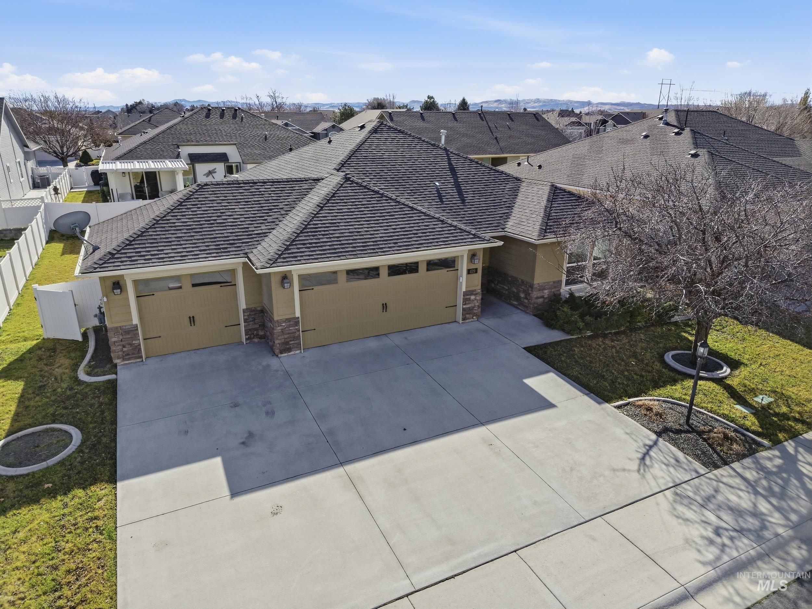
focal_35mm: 24
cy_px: 304
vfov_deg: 56.8
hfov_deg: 71.6
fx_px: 563
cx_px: 406
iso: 200
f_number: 1.8
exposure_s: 1/725
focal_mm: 8.7
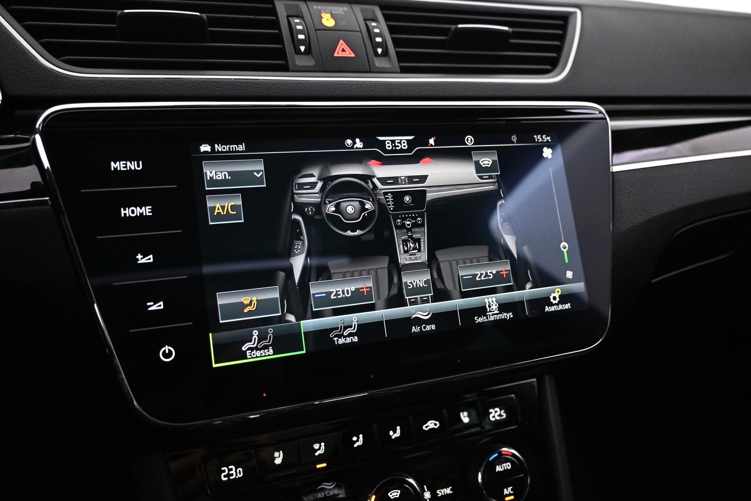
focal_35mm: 28
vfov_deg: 45.7
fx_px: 594
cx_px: 376
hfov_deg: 64.6
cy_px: 250
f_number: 3.8
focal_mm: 19
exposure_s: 1/60
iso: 4000
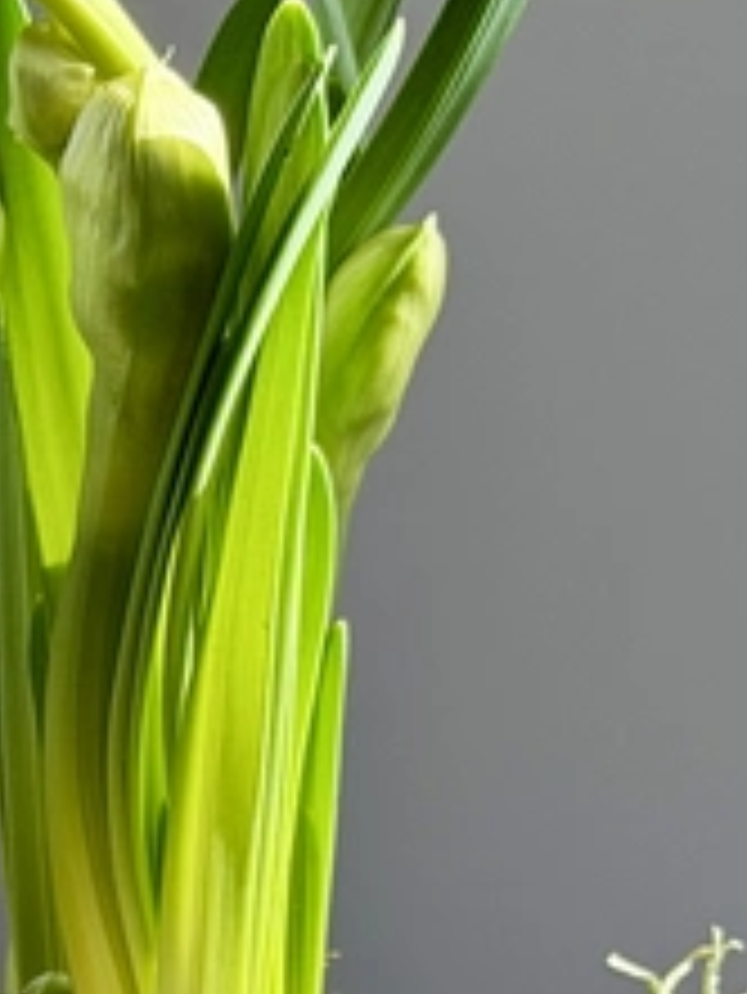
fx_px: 5490
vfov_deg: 10.2
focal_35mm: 191
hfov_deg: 7.7
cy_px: 1120
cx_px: 9
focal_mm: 6.76
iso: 64
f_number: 1.78
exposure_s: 1/432
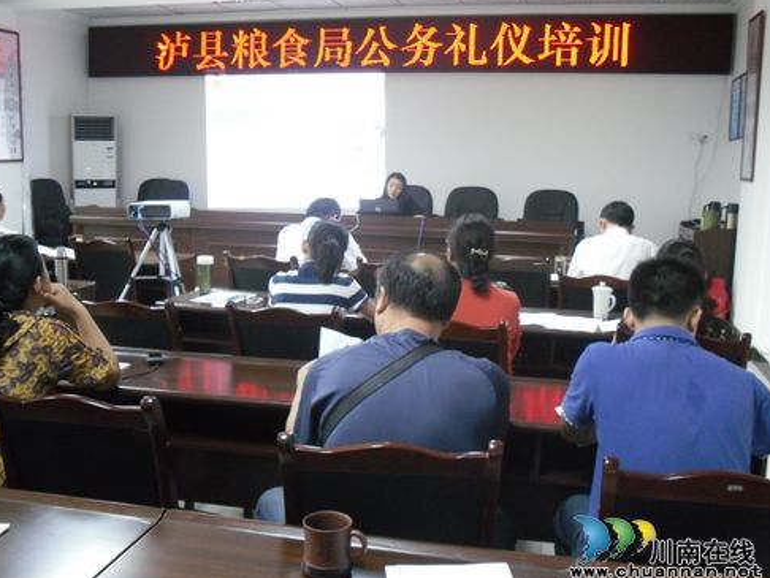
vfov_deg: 39.7
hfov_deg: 51.3
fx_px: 801
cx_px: 379
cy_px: 289
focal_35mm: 36
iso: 400
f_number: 3
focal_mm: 6.3
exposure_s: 1/22
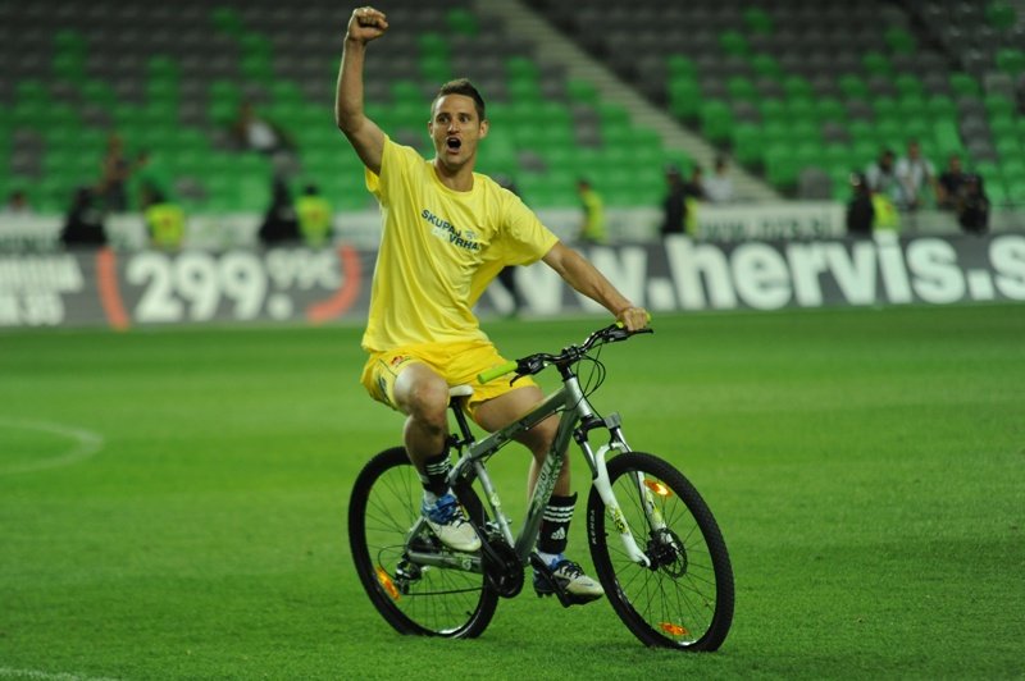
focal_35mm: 200
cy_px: 340
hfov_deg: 10.3
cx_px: 512
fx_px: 5690
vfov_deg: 6.9
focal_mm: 200
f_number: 2.8
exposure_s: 1/800
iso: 800
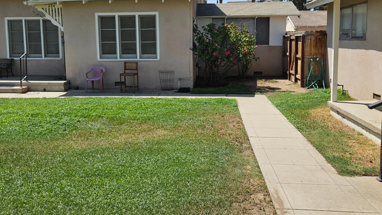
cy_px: 79
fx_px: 344
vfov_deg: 34.5
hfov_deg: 58.0
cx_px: 176
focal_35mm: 34
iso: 25
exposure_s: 1/2283
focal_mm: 5.4
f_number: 1.8
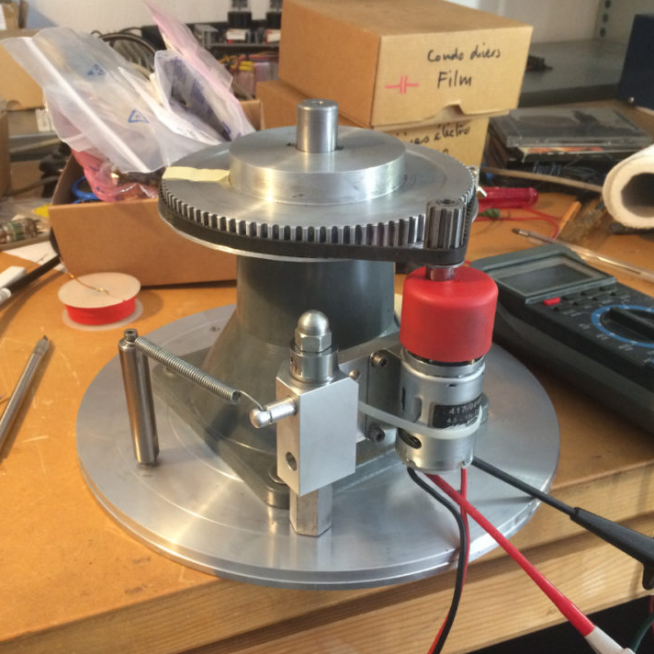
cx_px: 278
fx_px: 769
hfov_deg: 45.9
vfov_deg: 46.0
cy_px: 336
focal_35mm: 36
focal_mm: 4.2
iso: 160
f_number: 2.2
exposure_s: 1/30
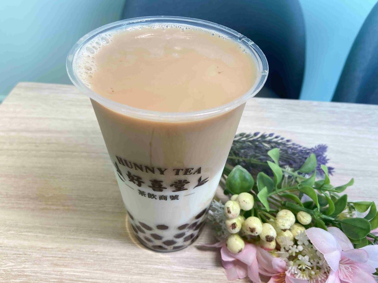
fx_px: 284
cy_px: 142
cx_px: 189
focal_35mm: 26
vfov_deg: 53.1
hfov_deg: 67.3
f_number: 1.8
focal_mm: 4.25
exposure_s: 1/120
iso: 40
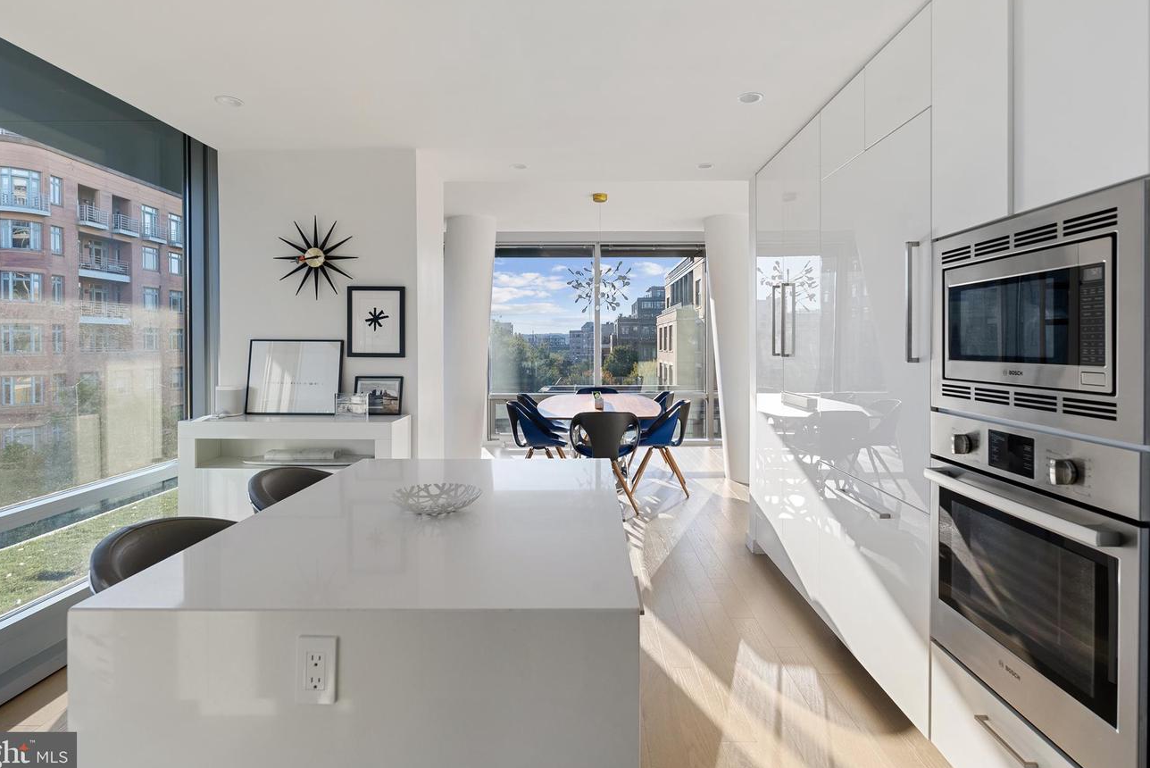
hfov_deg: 86.9
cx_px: 580
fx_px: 607
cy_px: 349
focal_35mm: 19
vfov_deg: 64.5
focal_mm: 17
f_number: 5.6
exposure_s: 1/25
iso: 320
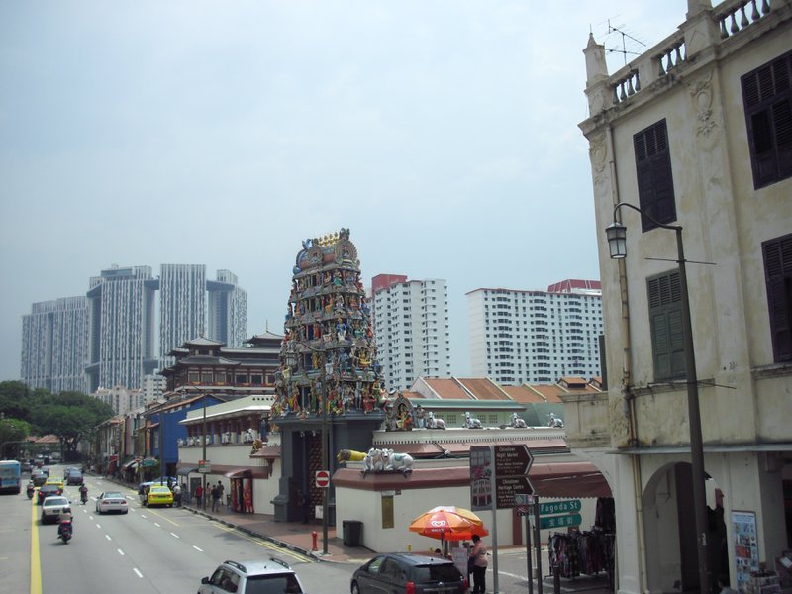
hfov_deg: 49.0
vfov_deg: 37.7
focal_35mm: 38
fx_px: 869
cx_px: 396
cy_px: 297
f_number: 8
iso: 100
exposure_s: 1/400
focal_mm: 6.2
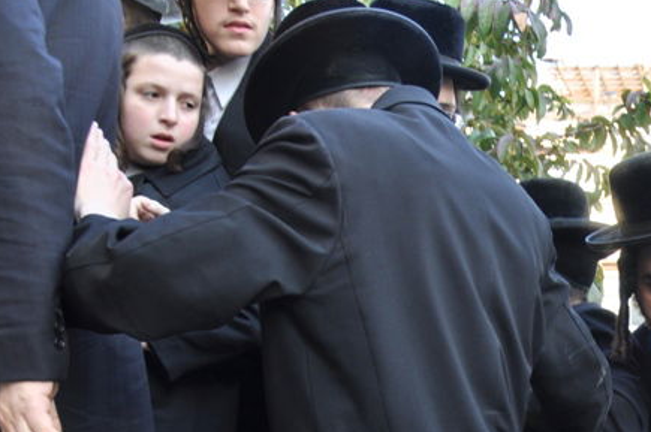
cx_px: 688
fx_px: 1340
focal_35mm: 74
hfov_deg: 25.6
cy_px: 504
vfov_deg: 17.6
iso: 200
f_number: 5.6
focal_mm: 21
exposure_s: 1/125
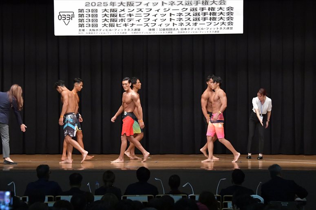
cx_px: 158
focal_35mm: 105
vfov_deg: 13.0
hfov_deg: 19.5
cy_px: 105
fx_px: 921
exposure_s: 1/400
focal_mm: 70
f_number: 5.6
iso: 6400
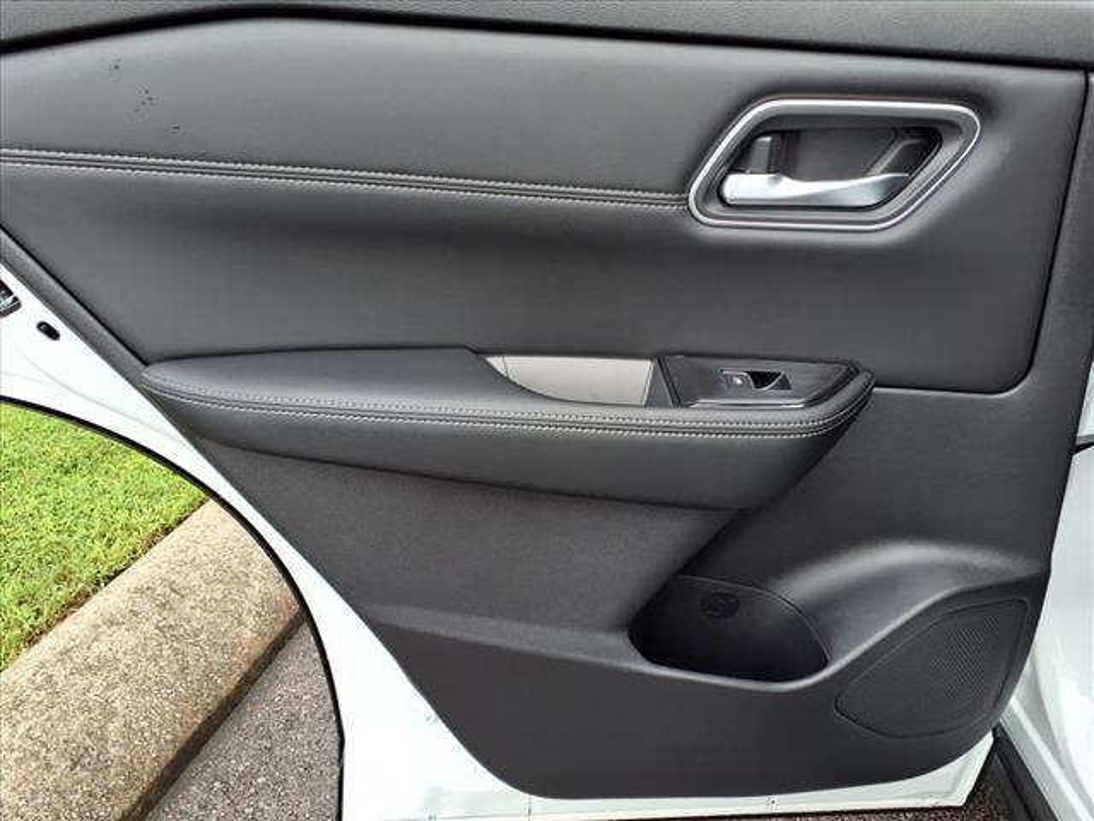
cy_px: 410
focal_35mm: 27
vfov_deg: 51.4
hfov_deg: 65.3
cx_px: 547
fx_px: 853
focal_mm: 3.58
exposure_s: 1/256
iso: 40
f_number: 1.9
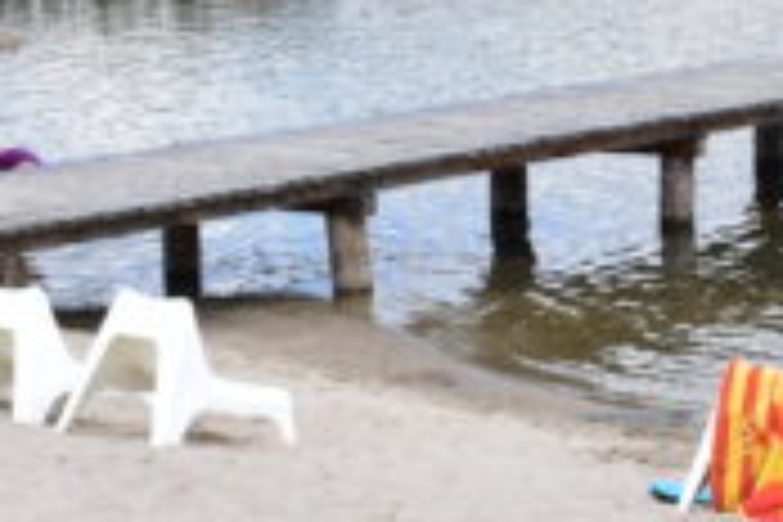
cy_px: 76
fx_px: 3306
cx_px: 842
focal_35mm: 152
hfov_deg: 13.3
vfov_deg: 9.0
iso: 400
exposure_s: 1/500
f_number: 8
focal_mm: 28
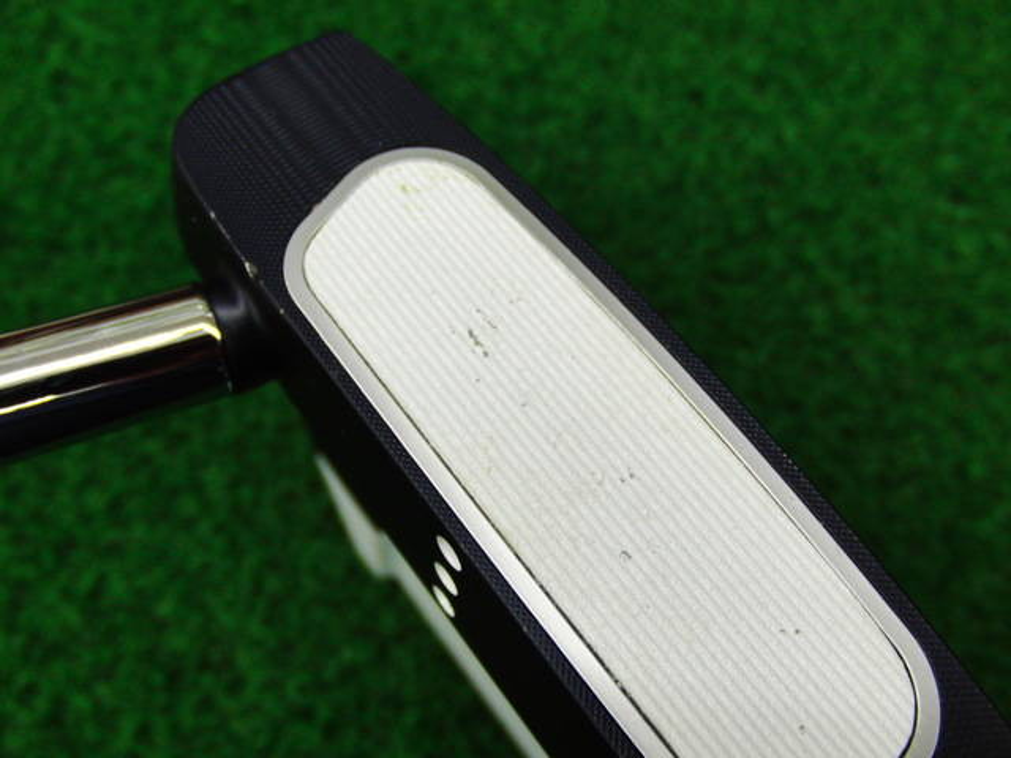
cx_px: 506
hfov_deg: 50.1
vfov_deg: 38.7
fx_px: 1081
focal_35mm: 37
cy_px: 379
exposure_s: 1/80
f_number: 3.6
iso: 250
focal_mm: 6.42
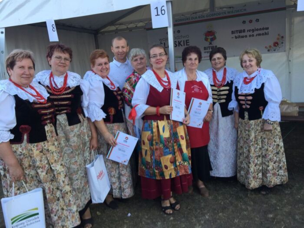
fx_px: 255
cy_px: 114
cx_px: 152
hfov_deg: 61.7
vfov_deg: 48.2
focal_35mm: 29
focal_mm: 4.15
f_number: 2.2
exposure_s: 1/147
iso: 32
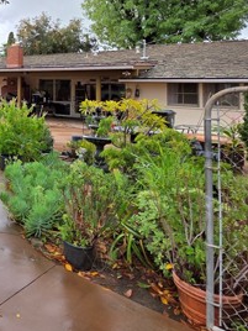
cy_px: 69
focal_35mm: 31
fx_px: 296
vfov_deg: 54.6
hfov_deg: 33.1
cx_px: -76
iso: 40
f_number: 1.9
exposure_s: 1/353
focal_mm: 2.2
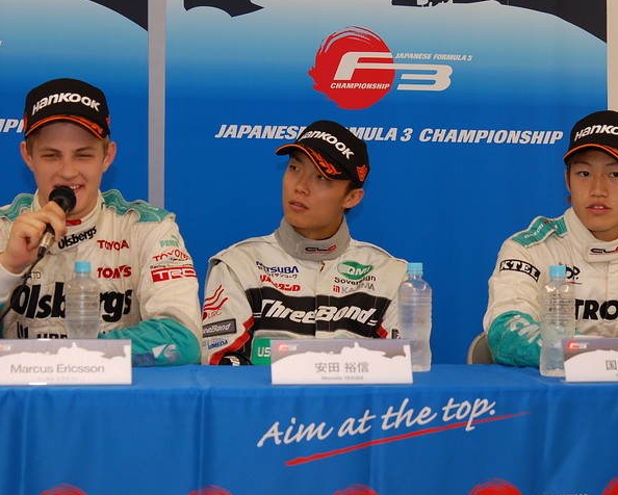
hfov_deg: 23.3
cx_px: 323
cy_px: 248
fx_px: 1501
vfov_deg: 18.7
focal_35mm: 82
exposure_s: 1/60
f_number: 4
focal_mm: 48
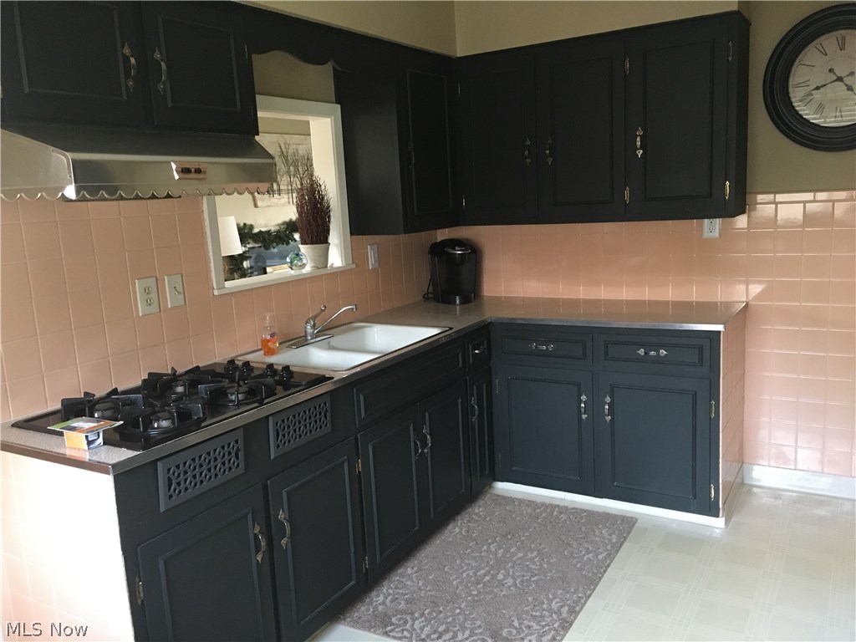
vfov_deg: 48.2
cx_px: 428
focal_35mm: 29
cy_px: 321
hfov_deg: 61.7
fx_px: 717
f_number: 2.2
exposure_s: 1/30
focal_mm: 4.15
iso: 200
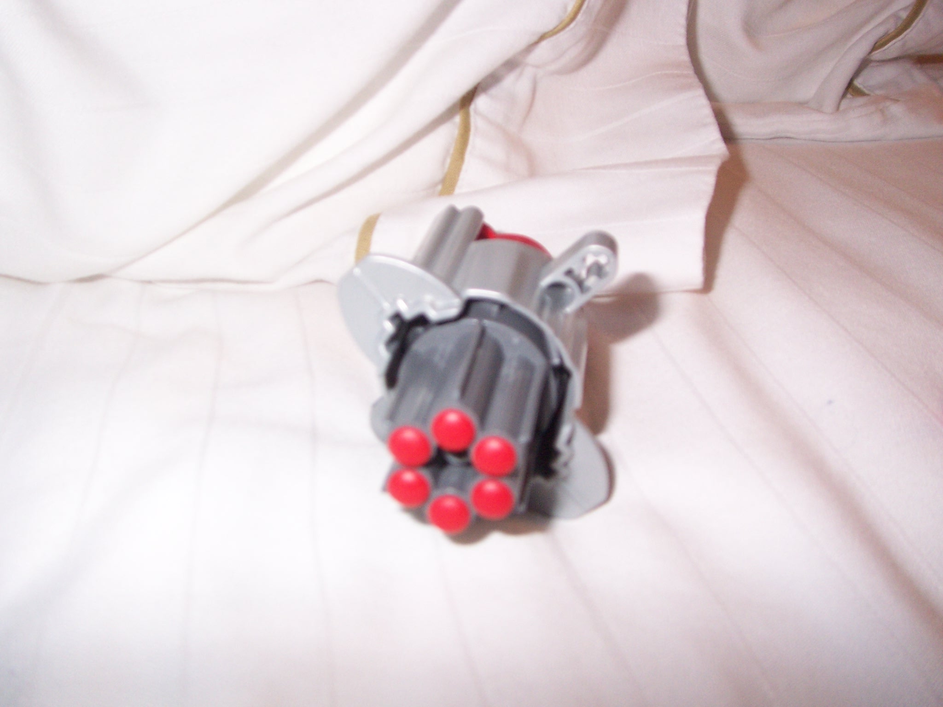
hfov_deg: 47.9
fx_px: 1062
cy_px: 354
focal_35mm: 39
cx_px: 472
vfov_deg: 36.8
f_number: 3.9
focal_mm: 6.4
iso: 125
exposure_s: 1/60
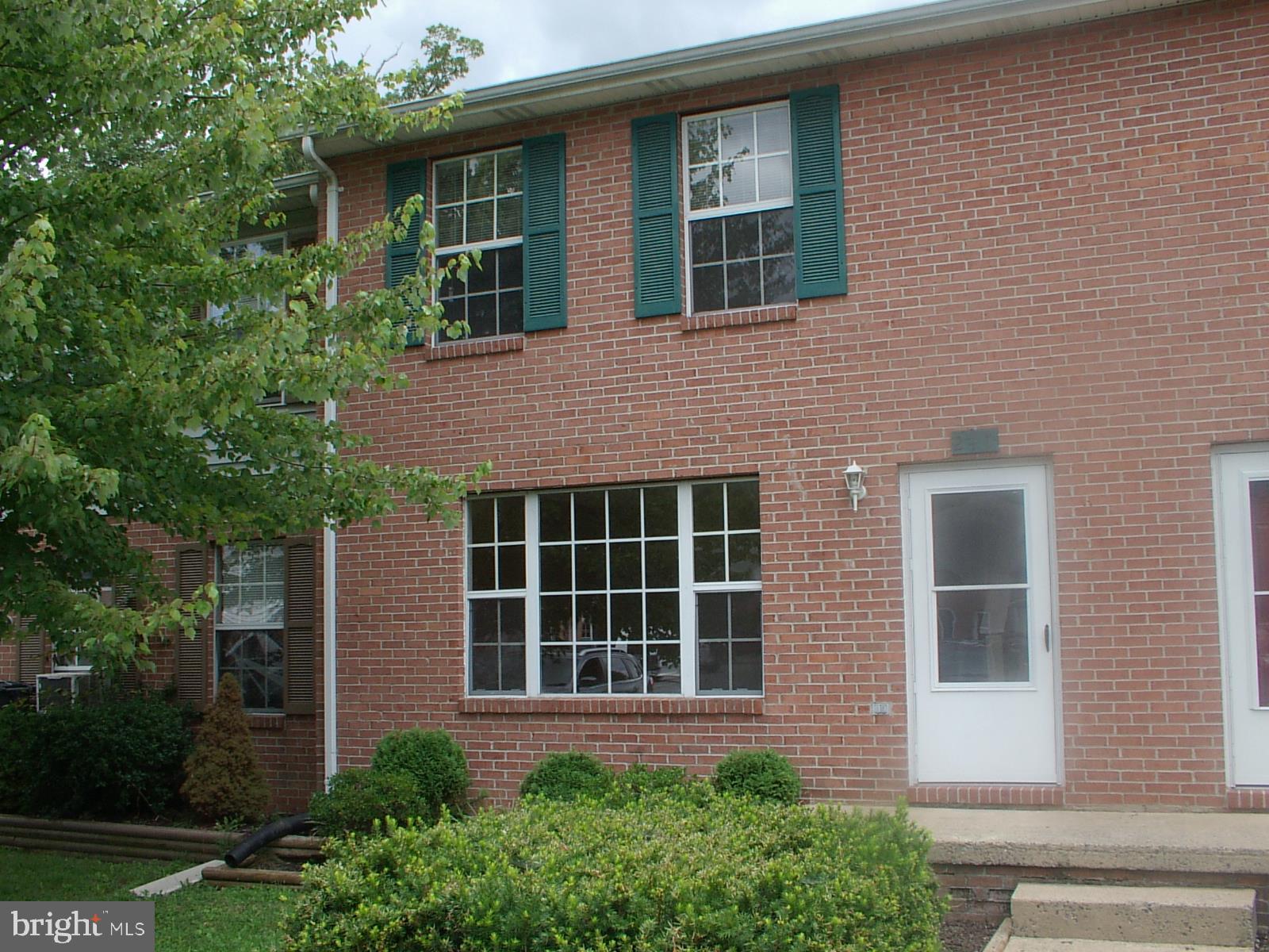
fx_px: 1356
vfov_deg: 38.7
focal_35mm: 37
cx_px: 634
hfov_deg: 50.1
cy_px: 476
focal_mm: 5.8
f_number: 5.2
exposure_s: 1/110
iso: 100
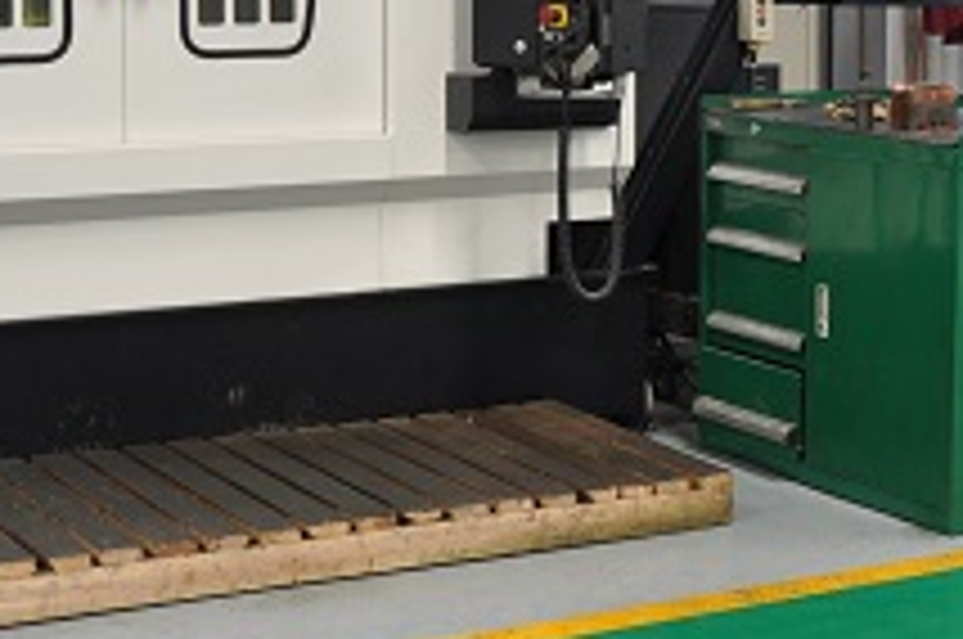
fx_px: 2190
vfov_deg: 16.5
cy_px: 142
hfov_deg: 24.2
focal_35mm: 82
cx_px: 832
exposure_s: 1/15
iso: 200
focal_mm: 18
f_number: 4
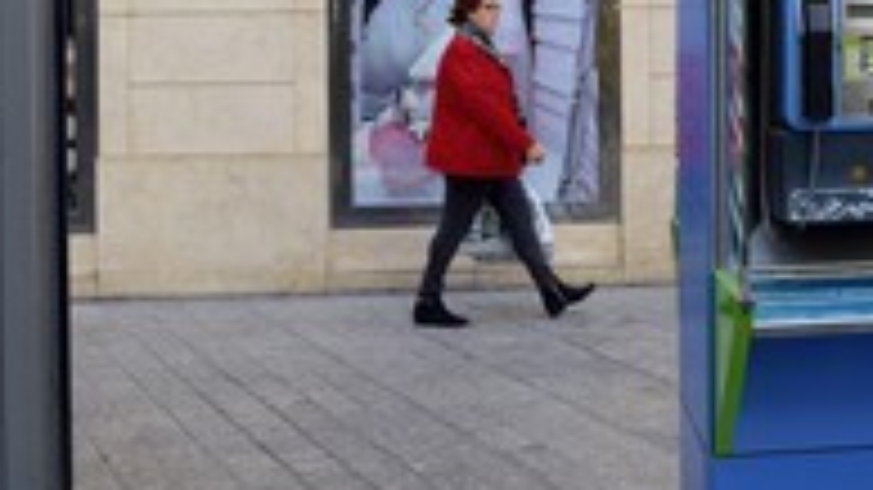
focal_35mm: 59
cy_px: -45
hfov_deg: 34.3
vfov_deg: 19.5
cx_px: 706
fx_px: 1365
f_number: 9
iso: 400
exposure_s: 1/250
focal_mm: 26
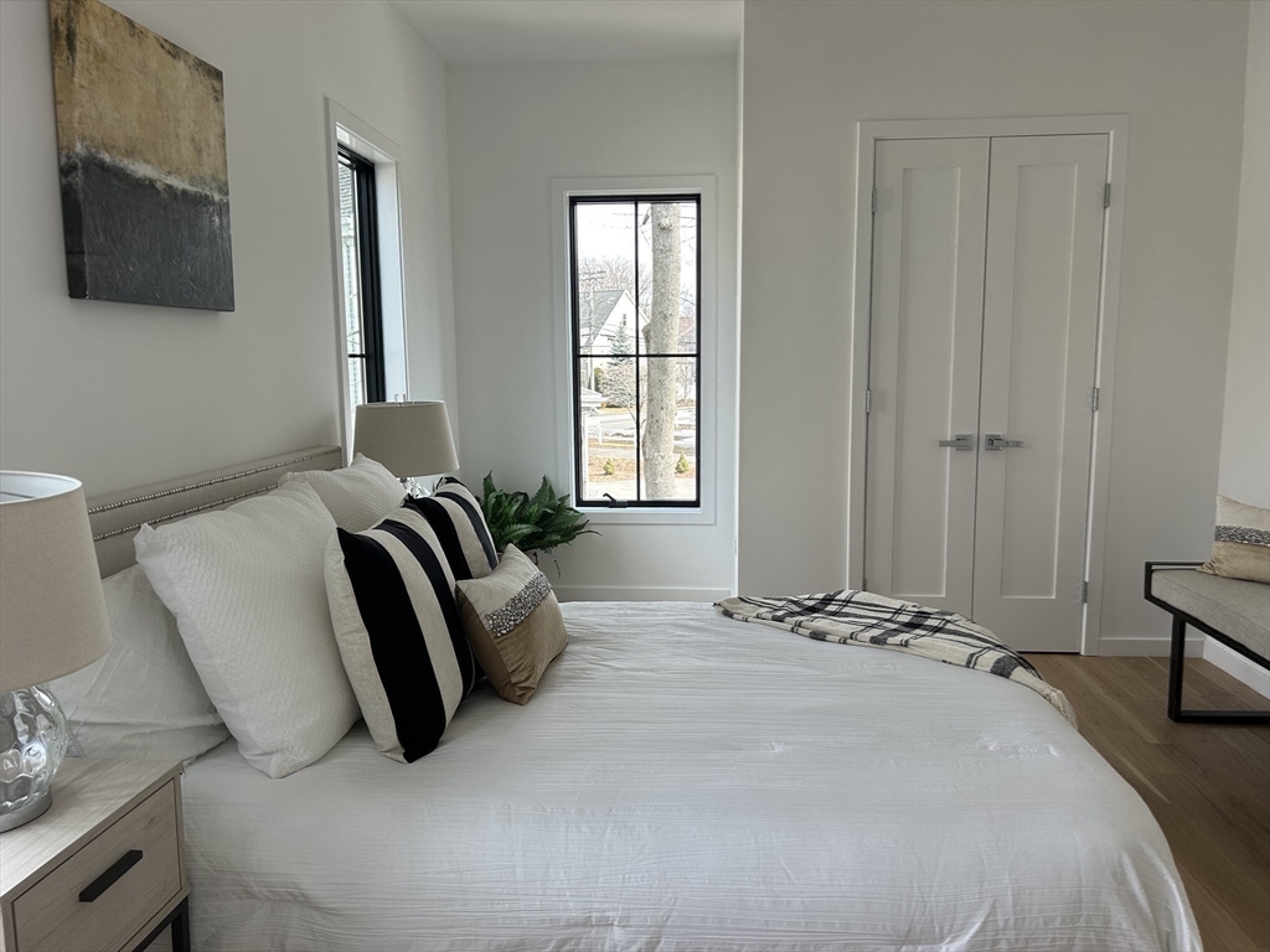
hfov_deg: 67.3
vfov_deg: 53.1
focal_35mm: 26
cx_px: 635
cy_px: 476
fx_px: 954
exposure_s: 1/227
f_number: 1.5
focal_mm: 5.7
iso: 50
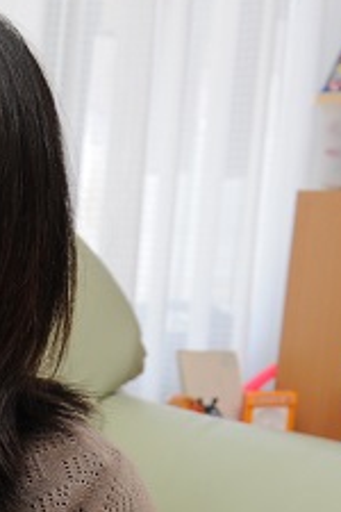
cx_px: -516
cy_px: 634
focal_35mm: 141
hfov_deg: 8.7
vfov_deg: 14.1
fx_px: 2003
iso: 400
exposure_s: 1/60
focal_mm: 31
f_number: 5.6
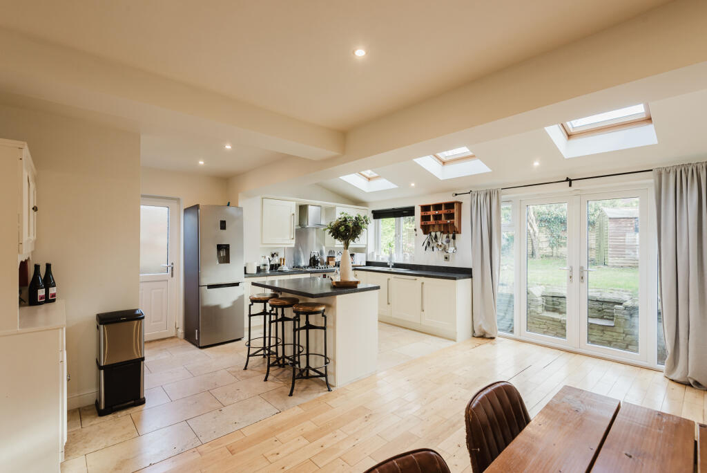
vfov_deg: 73.8
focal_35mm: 16
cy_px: 236
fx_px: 314
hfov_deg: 96.7
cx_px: 354
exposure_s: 1/15
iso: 160
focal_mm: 16
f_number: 8
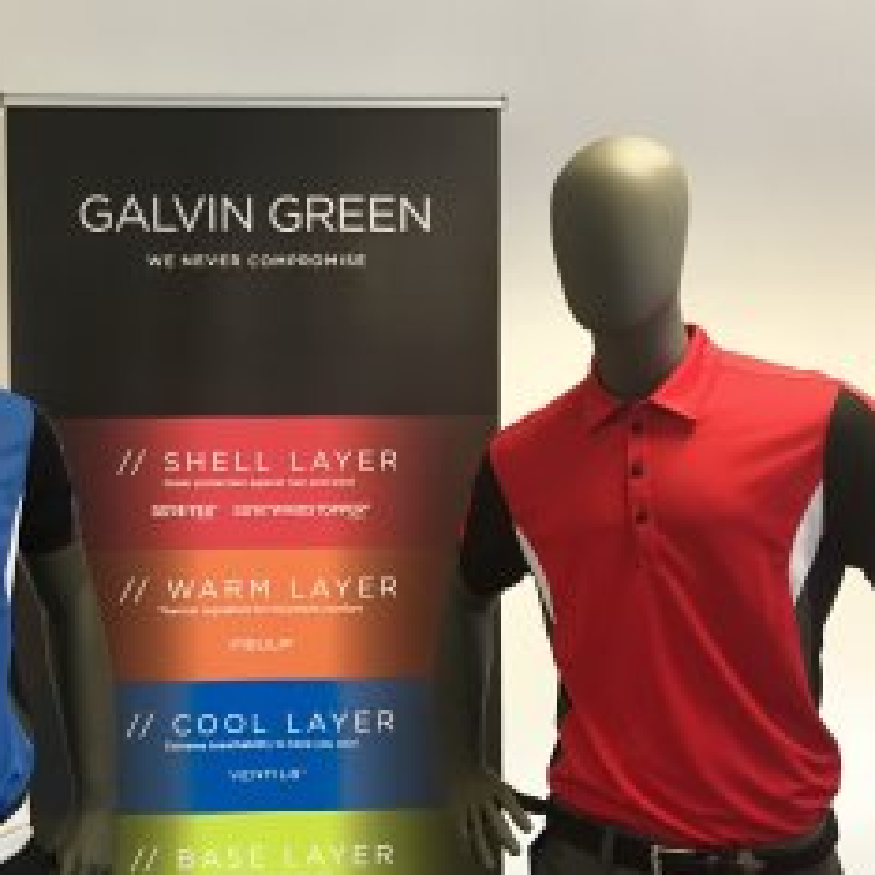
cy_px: 525
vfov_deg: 36.7
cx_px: 284
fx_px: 1316
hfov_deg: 36.4
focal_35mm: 46
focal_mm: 4.15
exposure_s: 1/17
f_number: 2.2
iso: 64
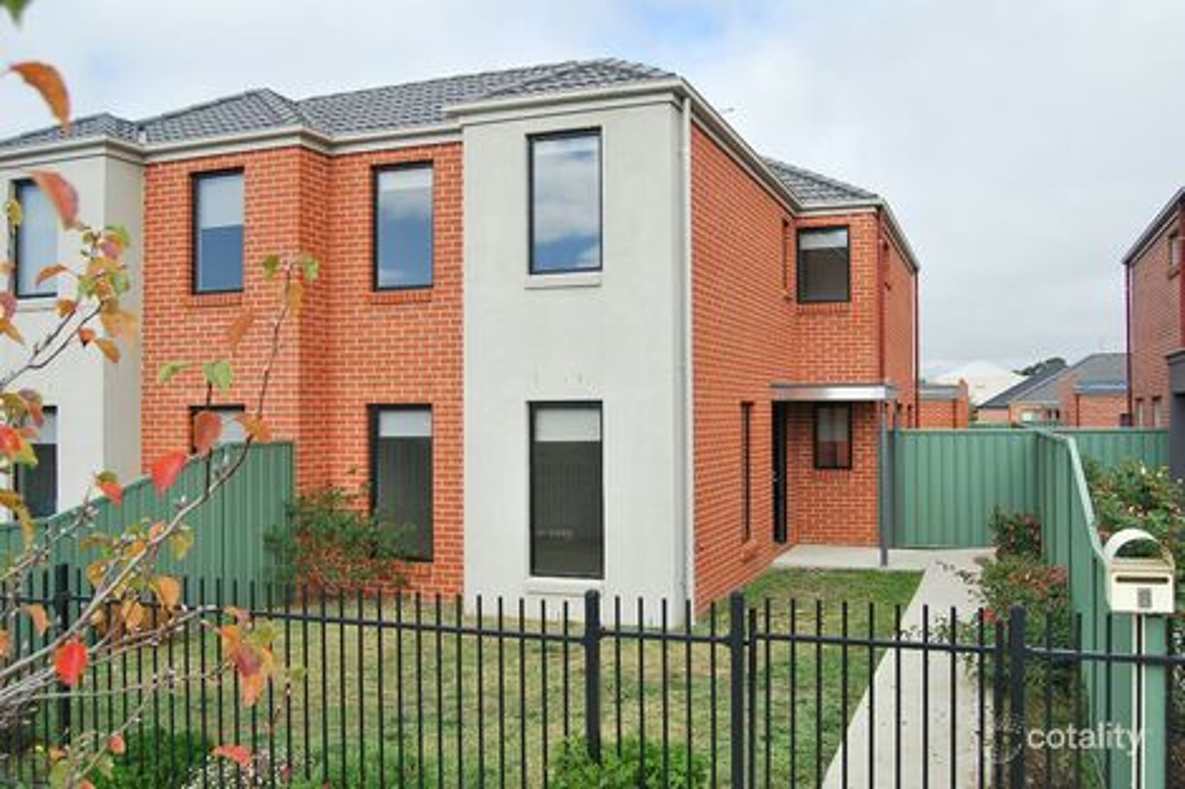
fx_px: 1086
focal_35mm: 33
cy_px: 394
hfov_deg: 57.2
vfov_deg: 39.9
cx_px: 592
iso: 100
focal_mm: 22
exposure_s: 1/200
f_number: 7.1
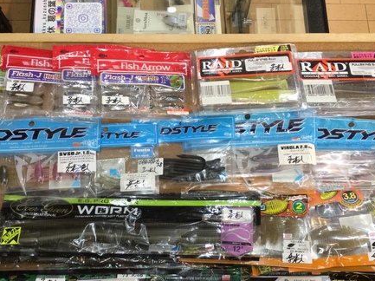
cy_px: 185
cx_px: 190
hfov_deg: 43.9
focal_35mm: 43
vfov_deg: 33.3
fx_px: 465
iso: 32
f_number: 2.4
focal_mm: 3.3
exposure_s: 1/40
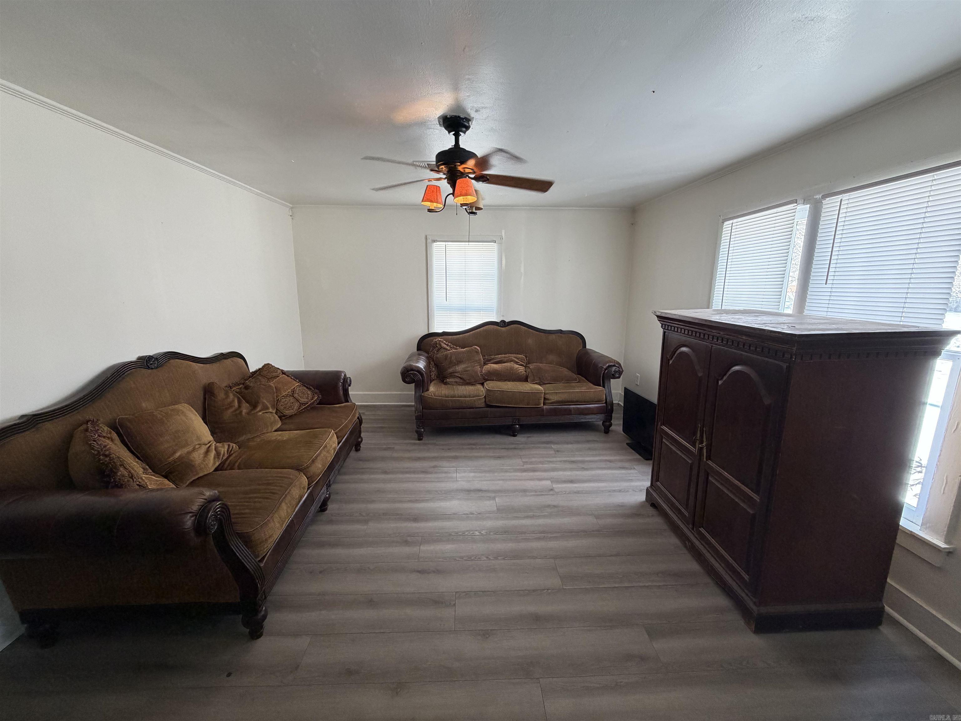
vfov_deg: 85.7
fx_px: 389
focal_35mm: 14
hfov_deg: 102.1
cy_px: 360
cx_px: 480
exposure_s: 1/120
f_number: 2.2
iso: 200
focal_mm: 2.22
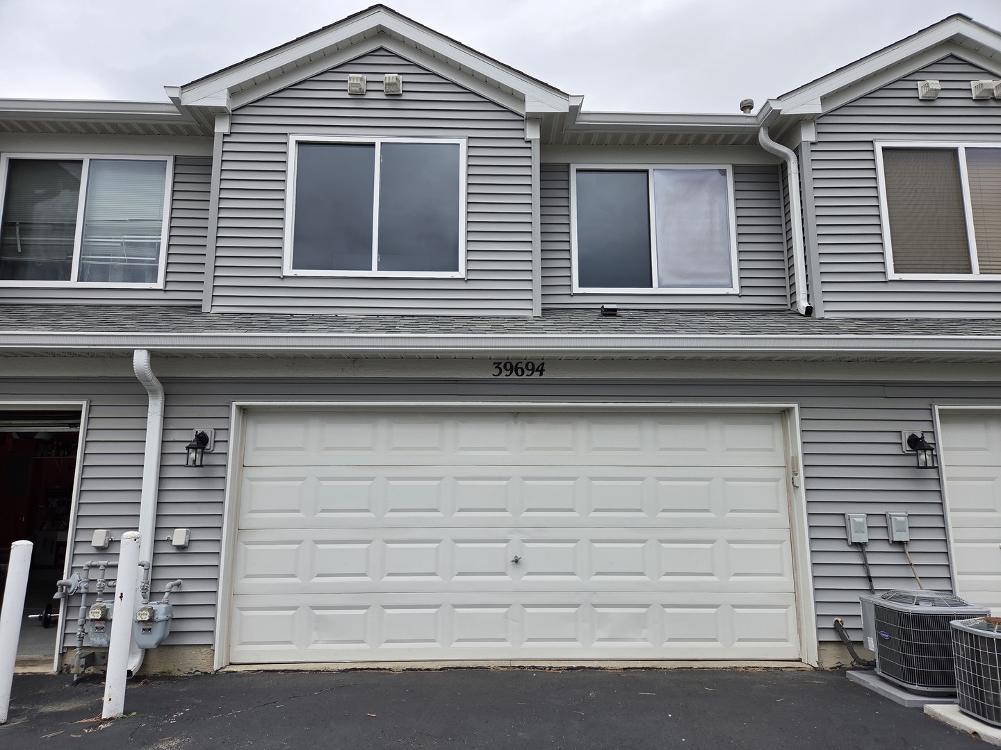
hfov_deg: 73.9
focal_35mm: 23
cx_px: 500
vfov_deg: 58.9
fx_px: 665
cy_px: 375
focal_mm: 5.4
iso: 80
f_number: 1.8
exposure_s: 1/1930
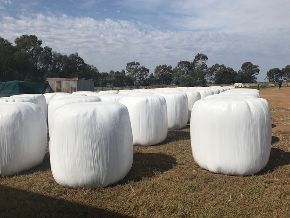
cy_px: 109
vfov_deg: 49.7
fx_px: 235
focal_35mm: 28
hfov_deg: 63.4
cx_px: 145
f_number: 1.8
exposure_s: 1/8000
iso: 25
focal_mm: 3.99
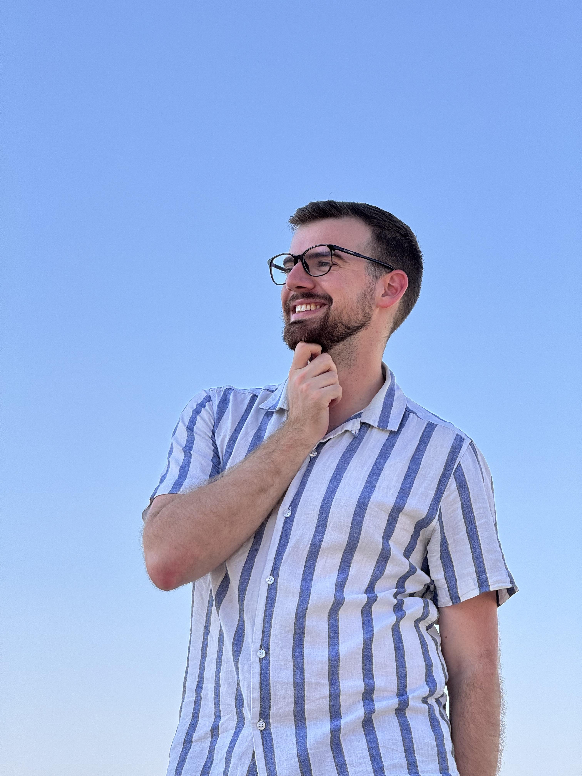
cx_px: 291
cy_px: 388
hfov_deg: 12.3
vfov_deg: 16.4
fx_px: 2690
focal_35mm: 120
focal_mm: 15.66
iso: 50
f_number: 2.8
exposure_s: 1/759
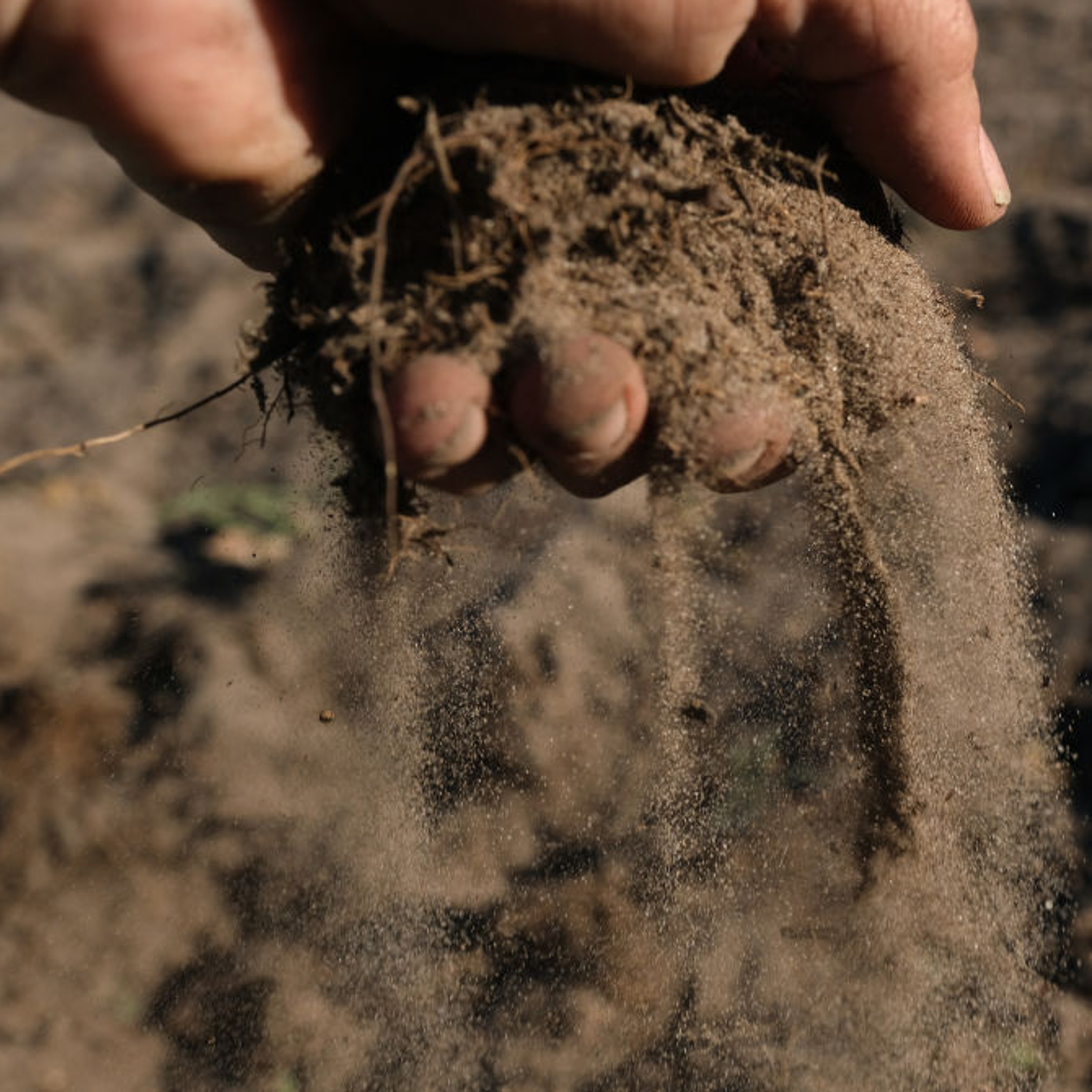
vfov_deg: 42.8
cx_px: 675
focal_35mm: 39
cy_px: 550
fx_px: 1392
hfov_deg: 42.5
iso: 400
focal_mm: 20
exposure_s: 1/2000
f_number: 5
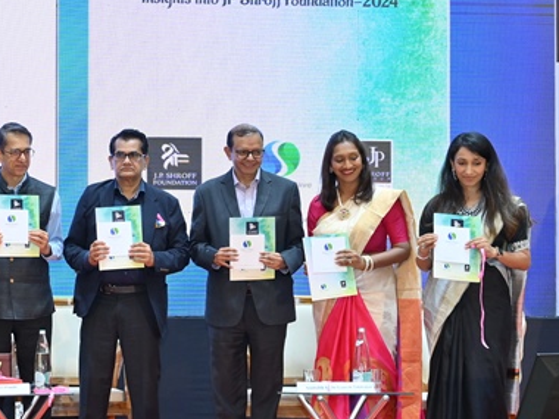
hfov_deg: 19.3
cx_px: 16
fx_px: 1599
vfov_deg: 14.9
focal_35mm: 99
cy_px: 260
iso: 1600
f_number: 4.5
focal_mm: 51
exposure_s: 1/160
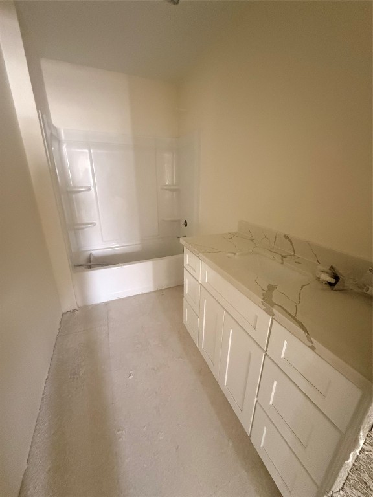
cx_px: 186
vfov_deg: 102.1
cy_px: 248
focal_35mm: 14
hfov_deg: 85.7
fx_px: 201
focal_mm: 2.22
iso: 1000
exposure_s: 1/60
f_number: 2.2
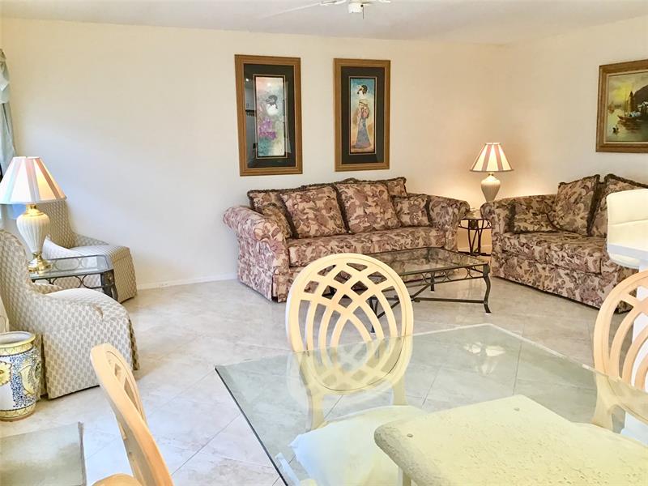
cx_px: 324
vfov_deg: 45.4
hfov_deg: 58.4
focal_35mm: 31
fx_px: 580
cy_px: 243
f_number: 2.4
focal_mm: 3.3
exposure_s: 1/30
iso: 64
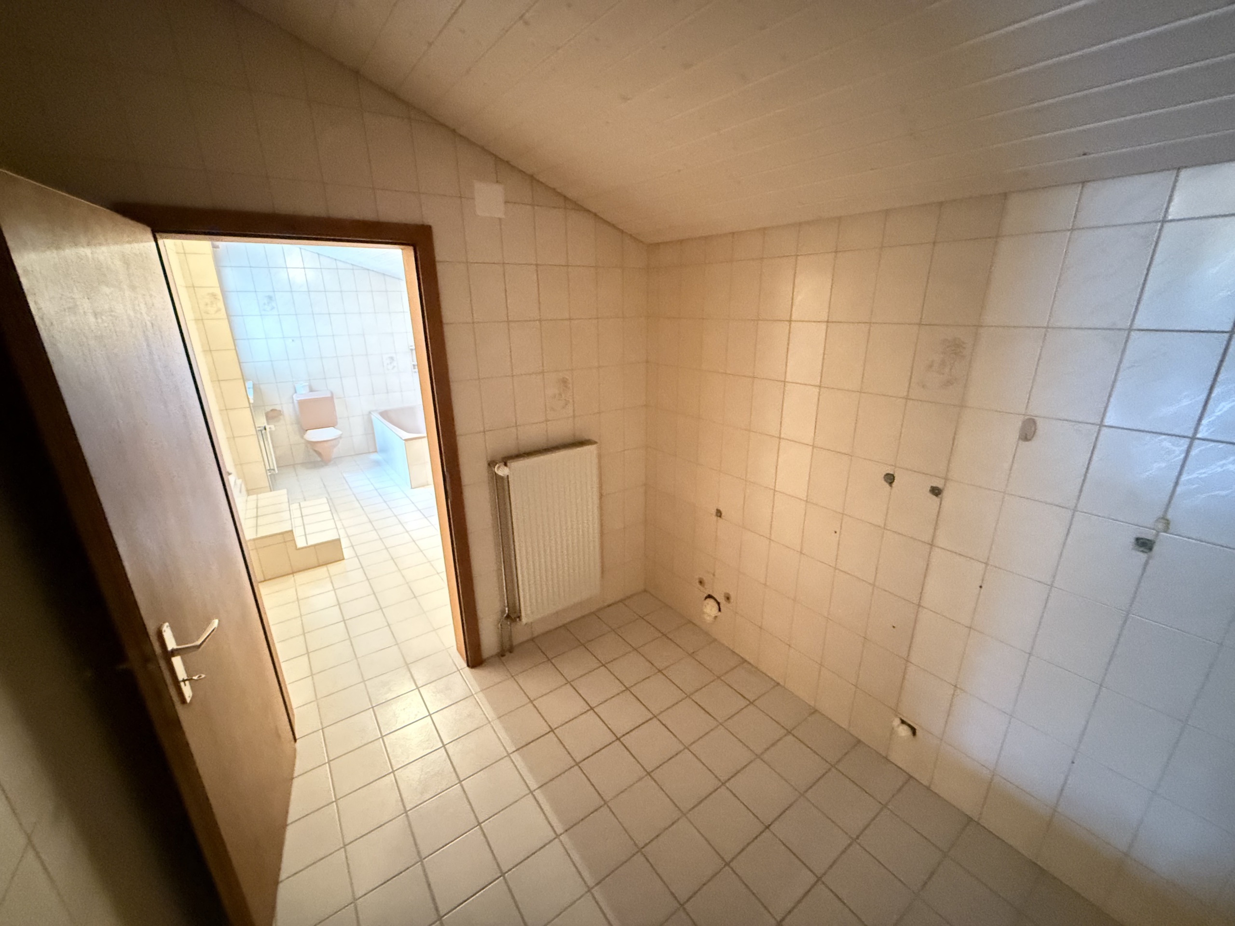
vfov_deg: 85.7
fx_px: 499
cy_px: 463
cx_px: 618
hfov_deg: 102.1
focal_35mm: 14
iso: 3200
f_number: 2.2
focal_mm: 2.22
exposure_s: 1/17
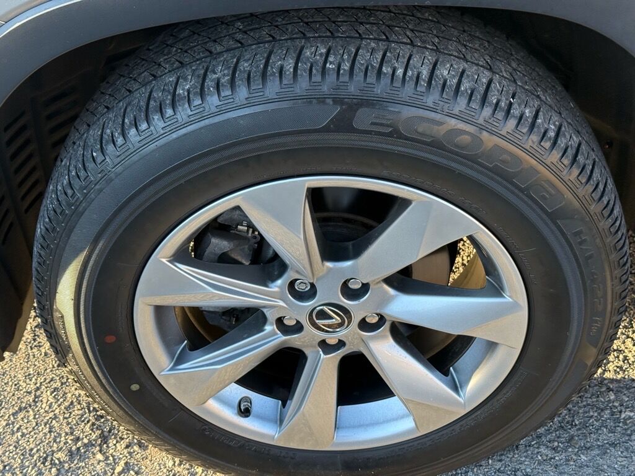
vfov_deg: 30.3
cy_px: 238
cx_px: 318
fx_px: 881
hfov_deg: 39.7
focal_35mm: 48
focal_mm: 6.76
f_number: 1.78
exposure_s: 1/212
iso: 125
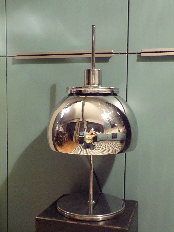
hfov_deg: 34.3
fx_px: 281
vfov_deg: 44.8
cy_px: 116
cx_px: 87
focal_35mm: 42
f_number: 3.4
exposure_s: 1/7
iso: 800
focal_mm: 7.6
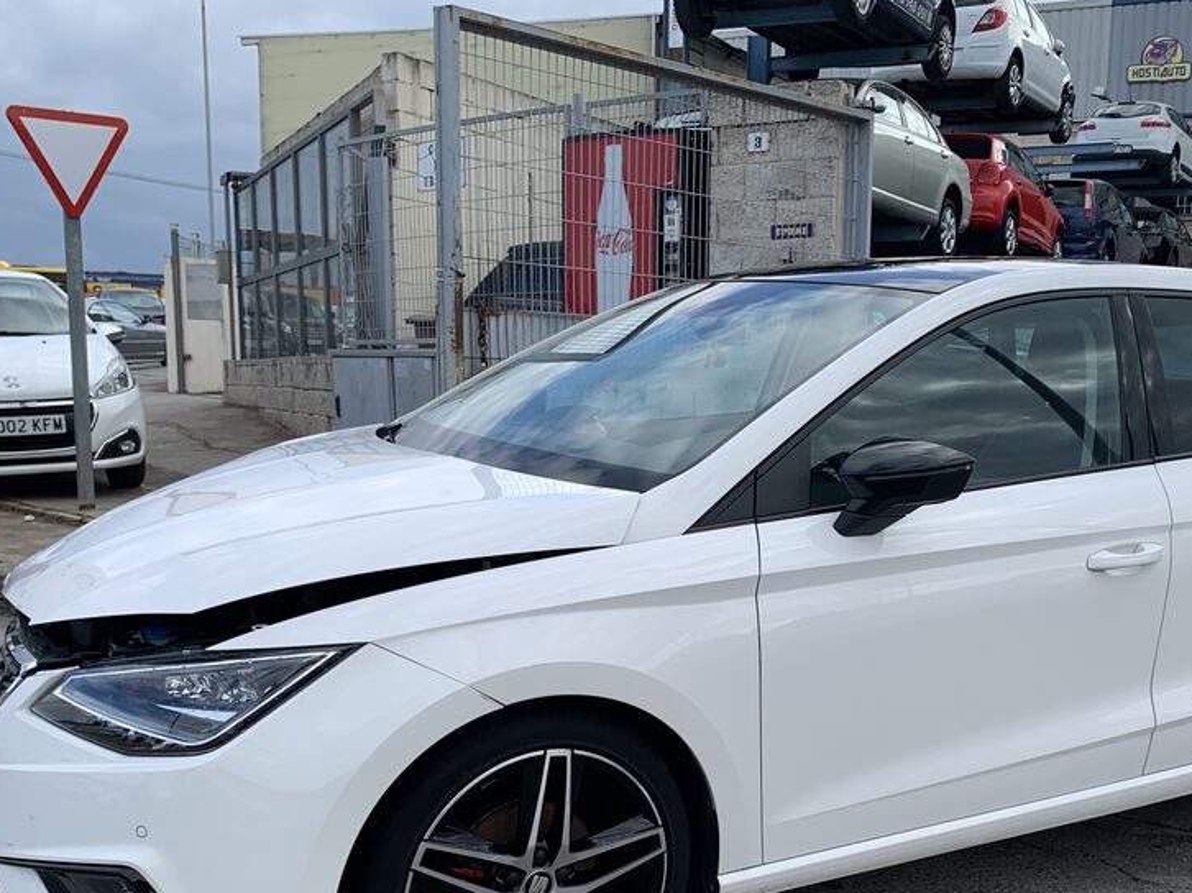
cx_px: 783
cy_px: 647
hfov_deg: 43.3
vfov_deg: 33.1
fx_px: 1480
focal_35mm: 43
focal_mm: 4.25
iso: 25
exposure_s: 1/822
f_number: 1.8
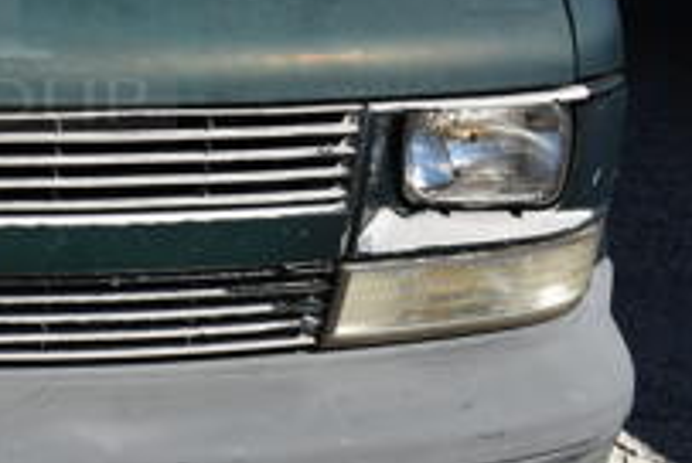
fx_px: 1819
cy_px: -41
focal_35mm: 94
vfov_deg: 14.2
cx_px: -201
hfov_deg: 19.8
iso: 200
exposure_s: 1/800
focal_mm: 21
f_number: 9
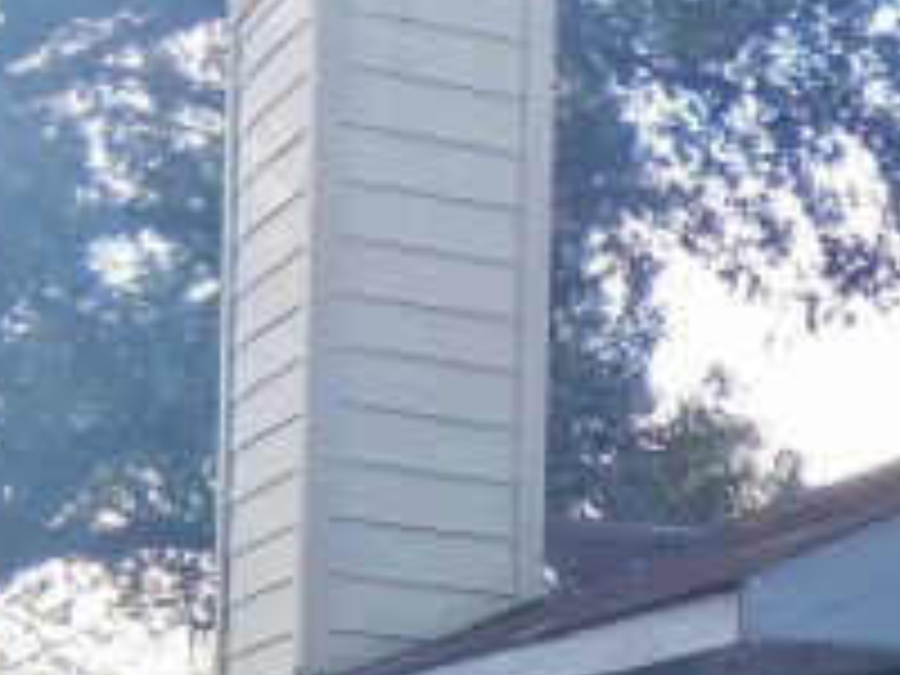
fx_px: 3458
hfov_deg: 13.6
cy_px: 1170
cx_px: 1516
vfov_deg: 10.5
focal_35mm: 133
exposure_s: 1/283
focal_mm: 3.98
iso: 25
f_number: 1.8
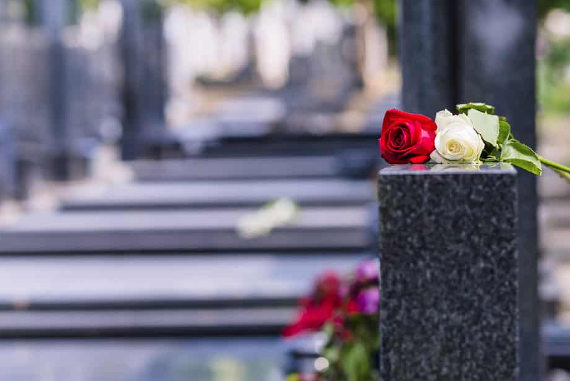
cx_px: 383
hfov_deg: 15.8
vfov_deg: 10.6
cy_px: 170
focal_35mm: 129
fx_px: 2043
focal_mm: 95
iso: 250
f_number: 4.5
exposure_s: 1/640
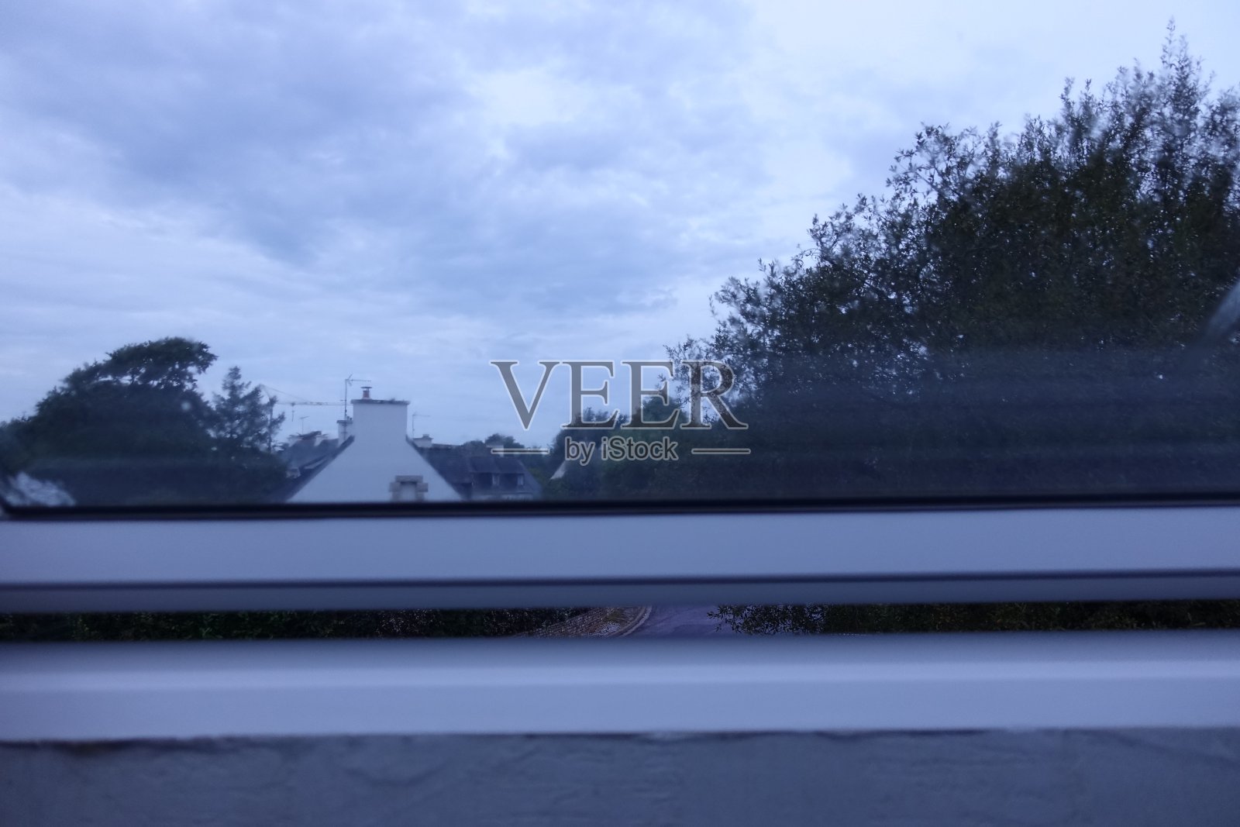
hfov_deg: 73.7
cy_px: 414
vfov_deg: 53.1
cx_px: 620
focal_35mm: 24
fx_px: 827
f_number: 1.8
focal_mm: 8.8
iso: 320
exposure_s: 1/30
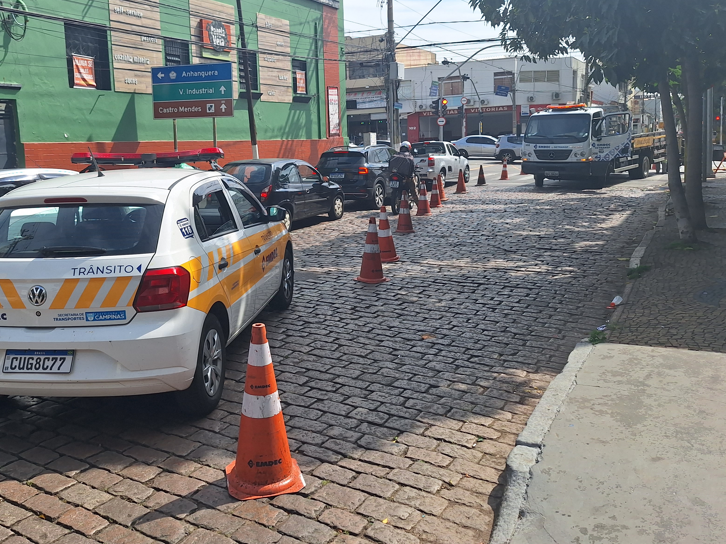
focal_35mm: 30
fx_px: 629
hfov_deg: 59.5
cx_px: 292
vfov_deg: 46.4
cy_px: 204
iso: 40
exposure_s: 1/3690
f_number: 1.8
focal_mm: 5.54
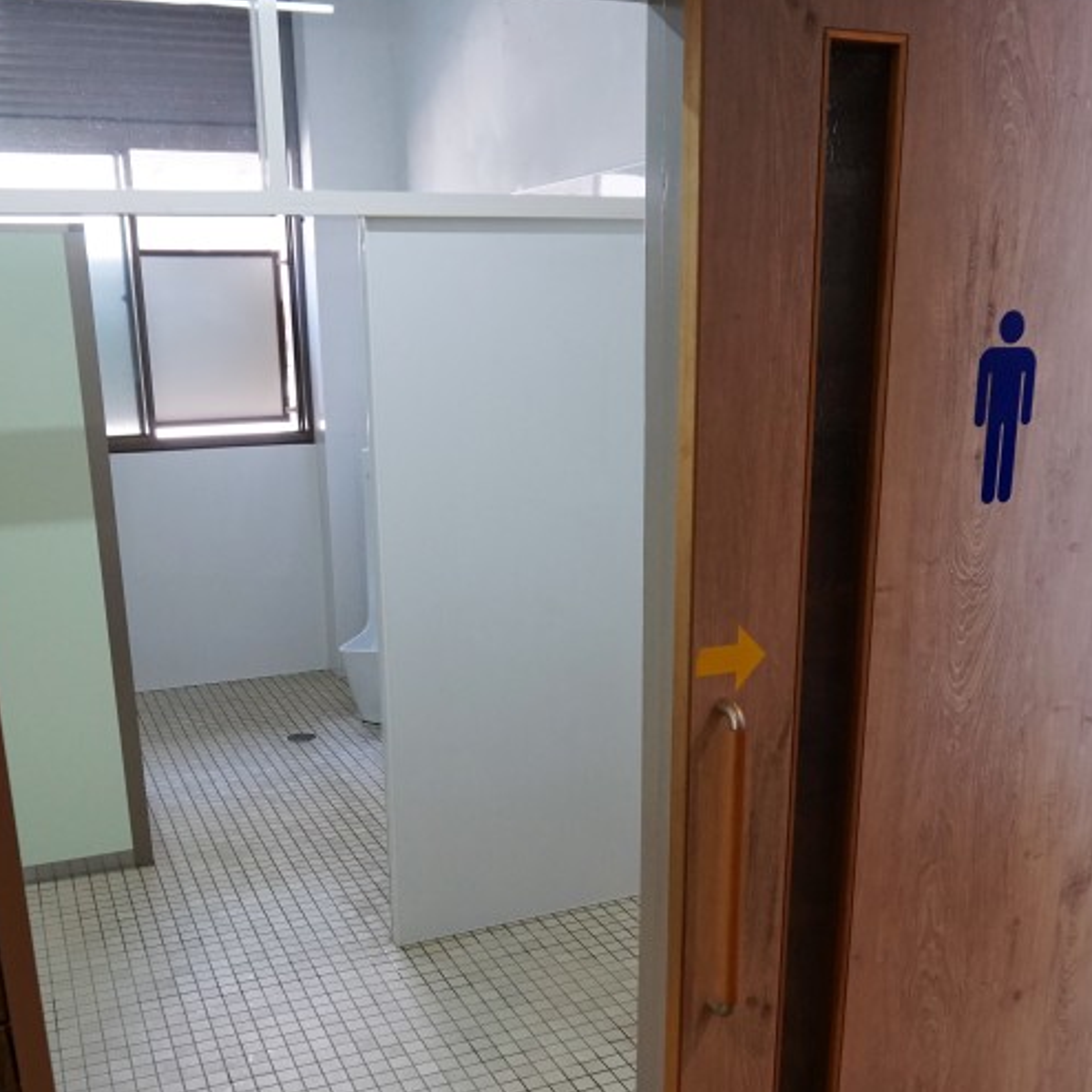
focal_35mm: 33
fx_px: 1178
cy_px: 714
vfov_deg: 49.0
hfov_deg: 49.7
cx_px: 534
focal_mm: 16
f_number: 4
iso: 1000
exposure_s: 1/160
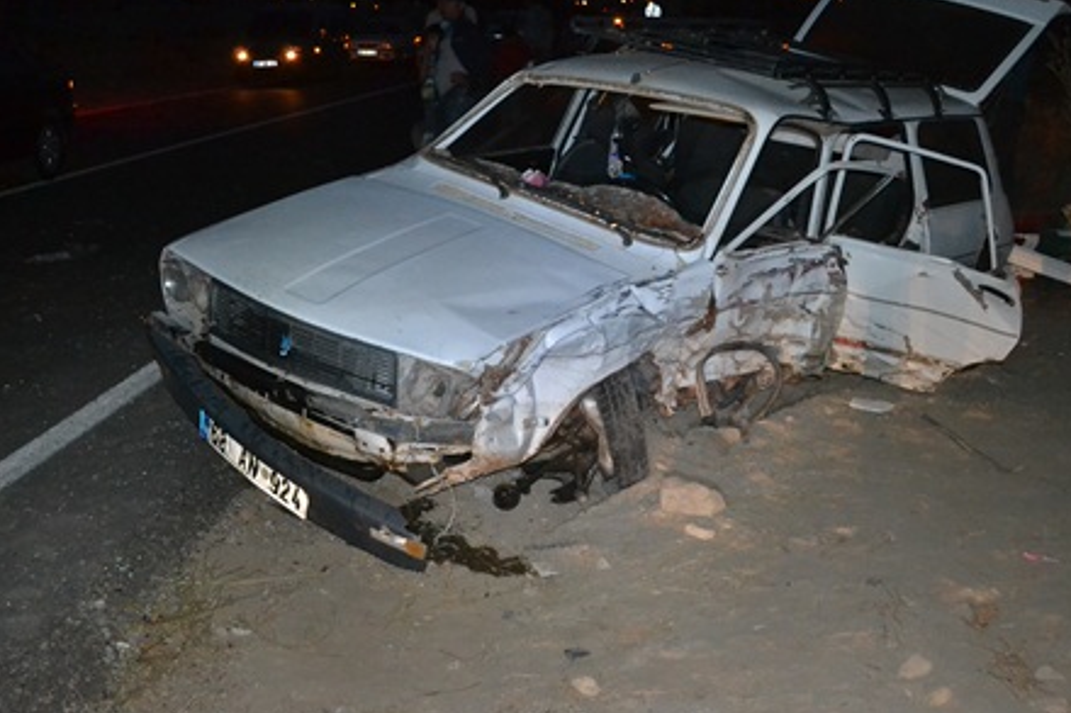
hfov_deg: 43.5
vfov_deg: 29.6
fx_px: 1338
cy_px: 241
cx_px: 609
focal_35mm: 45
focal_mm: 22
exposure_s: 1/60
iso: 3200
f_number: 3.8
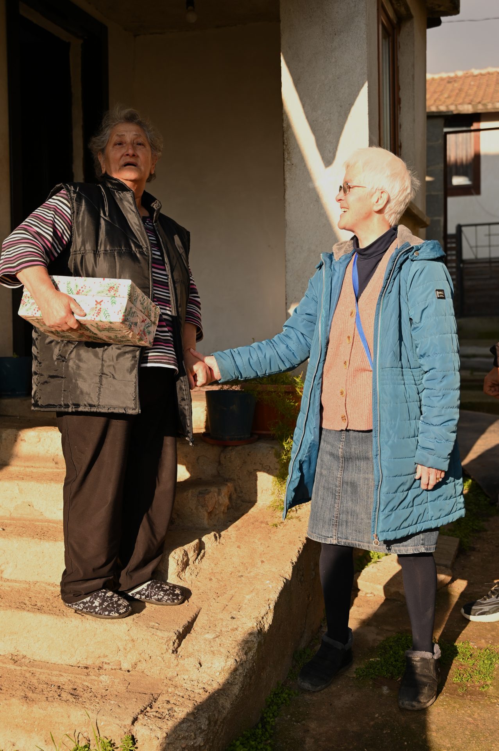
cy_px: 376
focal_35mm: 43
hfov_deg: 31.1
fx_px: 895
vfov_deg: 45.5
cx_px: 250
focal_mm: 43
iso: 79
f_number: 4
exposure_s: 1/400
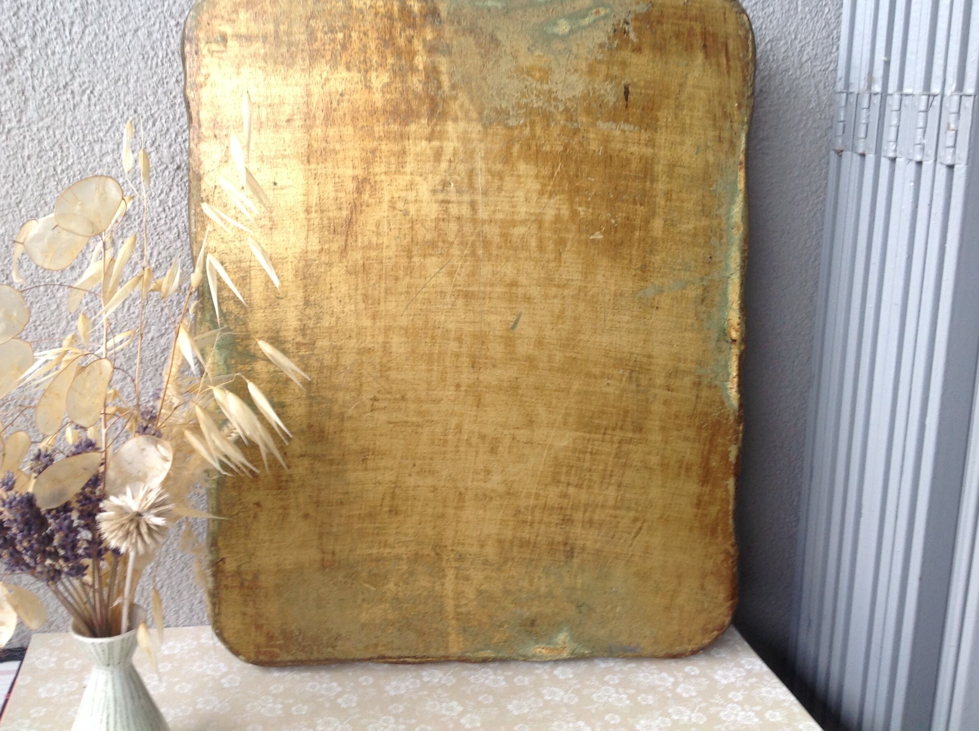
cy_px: 337
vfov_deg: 37.6
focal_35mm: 38
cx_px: 506
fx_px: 1073
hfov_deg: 49.0
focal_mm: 4.28
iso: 64
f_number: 2.4
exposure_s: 1/15
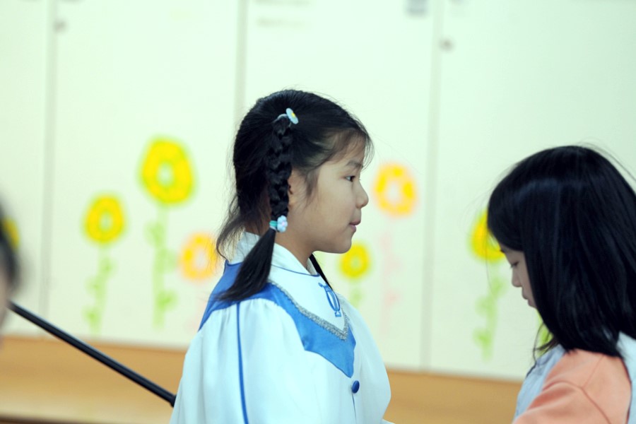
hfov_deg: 10.4
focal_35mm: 197
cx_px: 318
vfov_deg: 7.0
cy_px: 212
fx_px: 3480
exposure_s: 1/200
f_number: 4
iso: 1000
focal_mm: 197
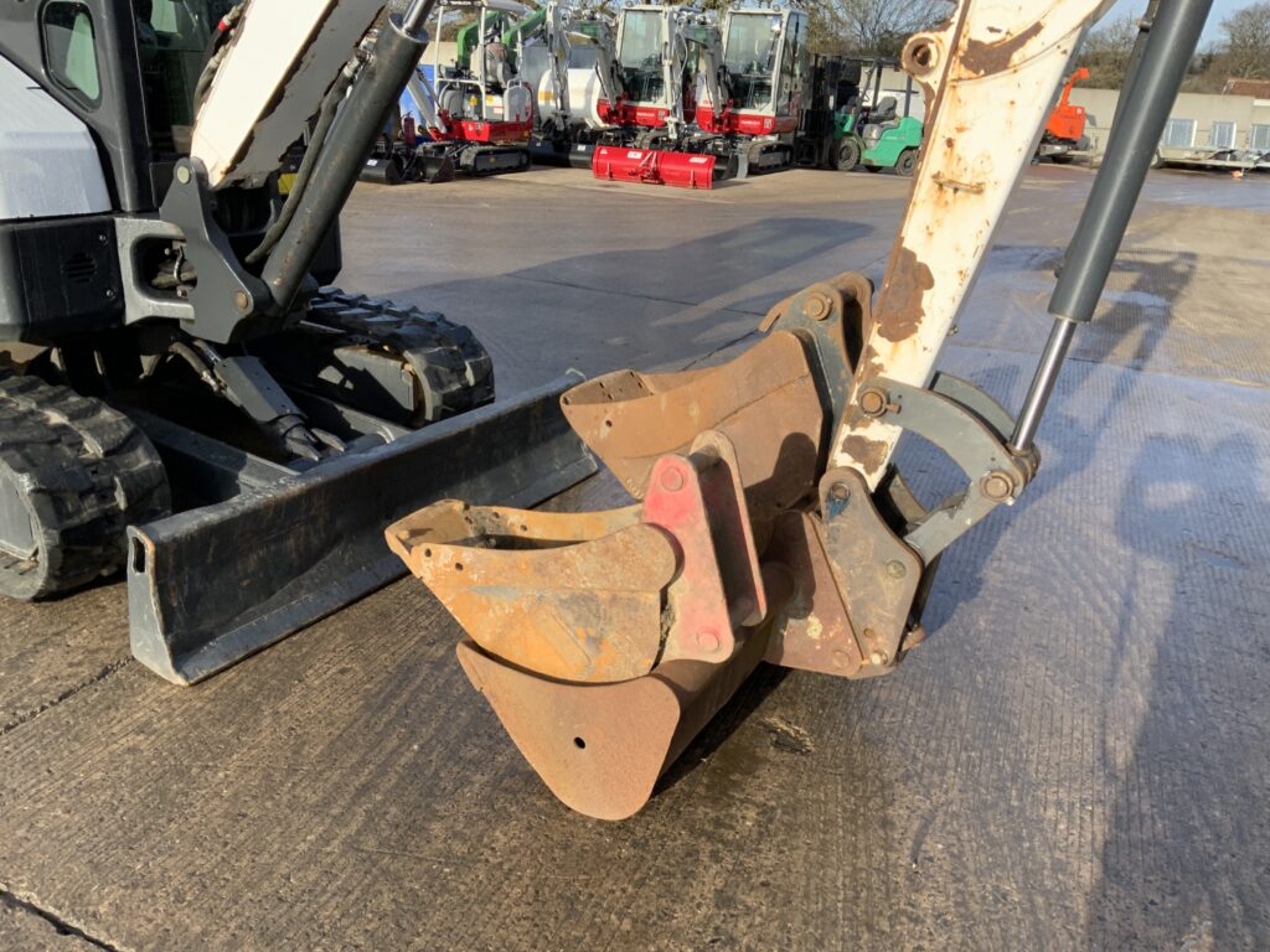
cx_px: 635
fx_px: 1064
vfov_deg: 48.2
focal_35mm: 29
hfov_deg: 61.7
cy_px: 476
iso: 16
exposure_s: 1/728
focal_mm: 3
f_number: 1.8
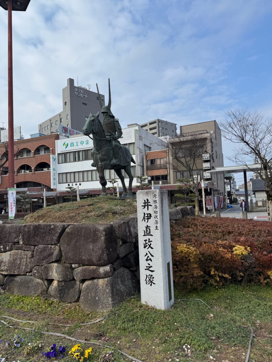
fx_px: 251
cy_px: 181
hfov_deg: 56.8
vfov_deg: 71.6
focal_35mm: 24
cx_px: 136
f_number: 1.78
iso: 80
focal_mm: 6.76
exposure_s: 1/3247
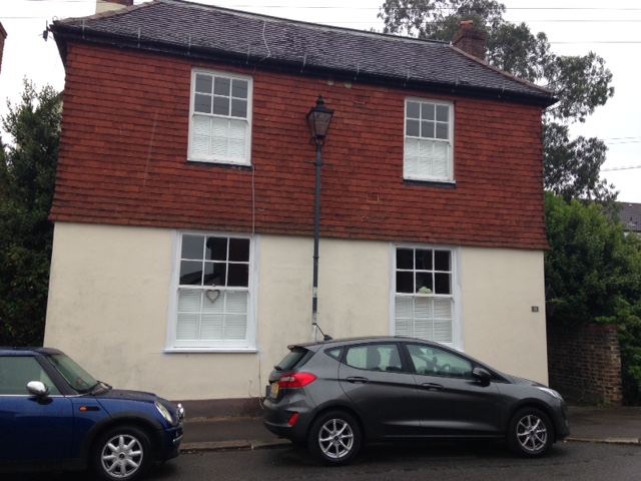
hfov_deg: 55.4
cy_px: 240
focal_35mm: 33
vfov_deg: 42.9
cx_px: 320
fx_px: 611
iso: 50
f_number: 2.4
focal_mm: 4.12
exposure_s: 1/172
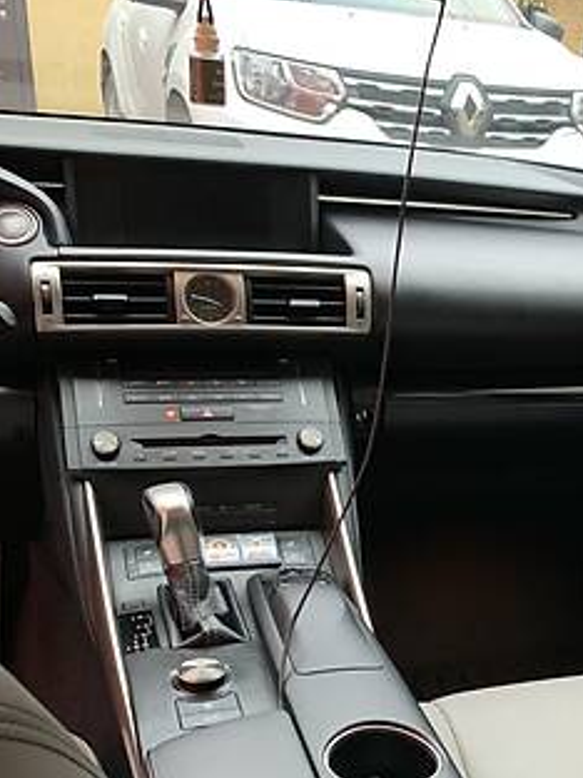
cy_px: 611
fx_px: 1123
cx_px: 558
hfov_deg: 27.7
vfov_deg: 37.0
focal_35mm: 50
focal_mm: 4.2
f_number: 1.8
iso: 160
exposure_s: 1/60
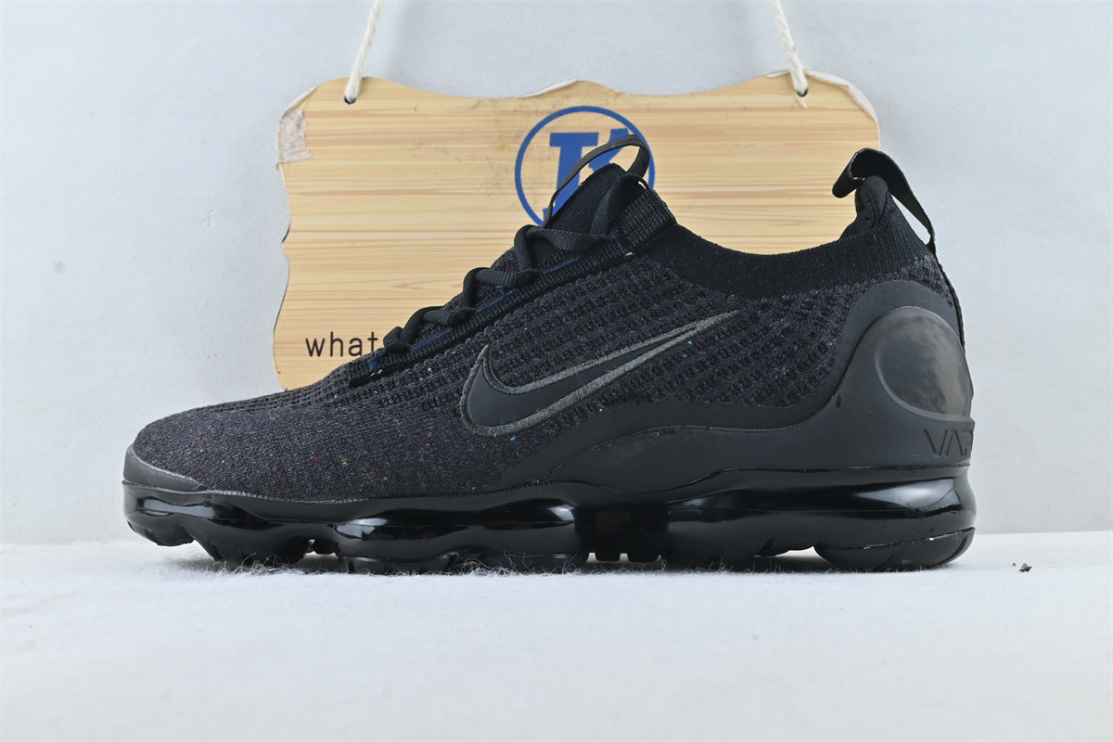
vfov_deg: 32.4
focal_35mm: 41
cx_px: 556
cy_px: 371
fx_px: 1275
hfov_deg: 47.2
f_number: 10
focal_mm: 27.5
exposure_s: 1/15
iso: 160
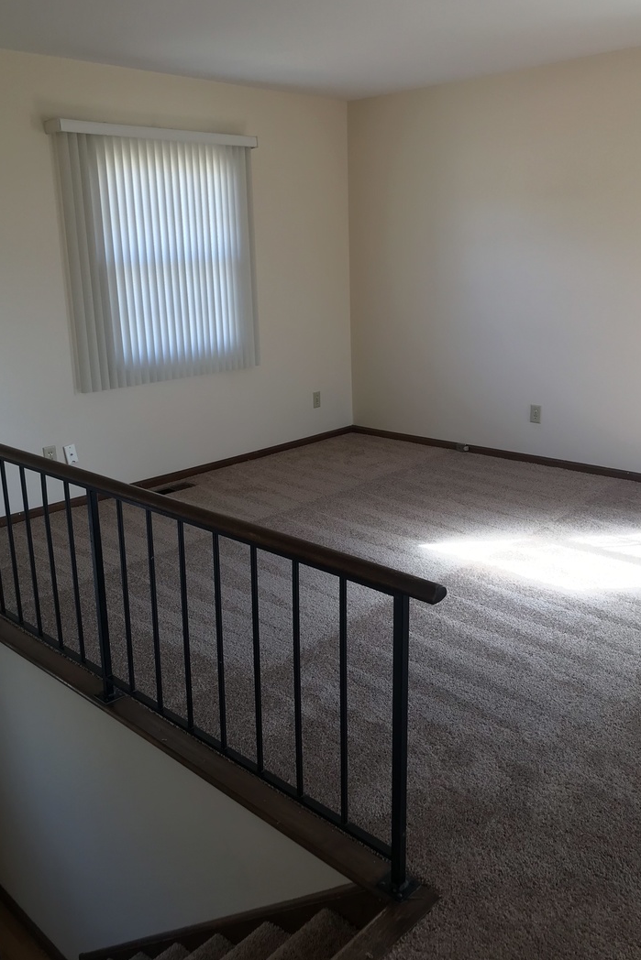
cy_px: 478
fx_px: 801
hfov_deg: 43.6
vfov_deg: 61.9
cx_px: 304
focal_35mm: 30
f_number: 1.8
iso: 20
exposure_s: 1/40
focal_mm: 3.99
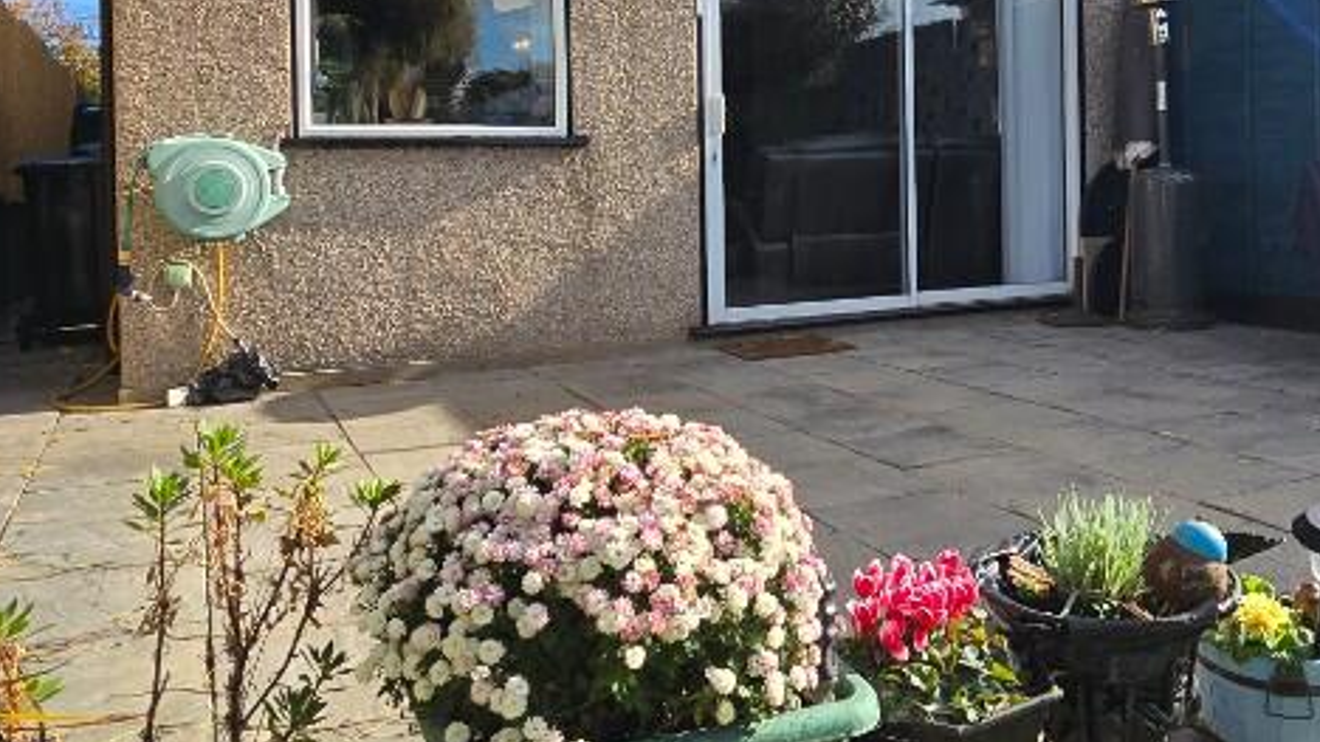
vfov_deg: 36.6
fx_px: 1085
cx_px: 832
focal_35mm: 31
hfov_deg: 61.7
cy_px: 161
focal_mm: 2.2
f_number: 2.2
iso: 50
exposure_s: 1/2049
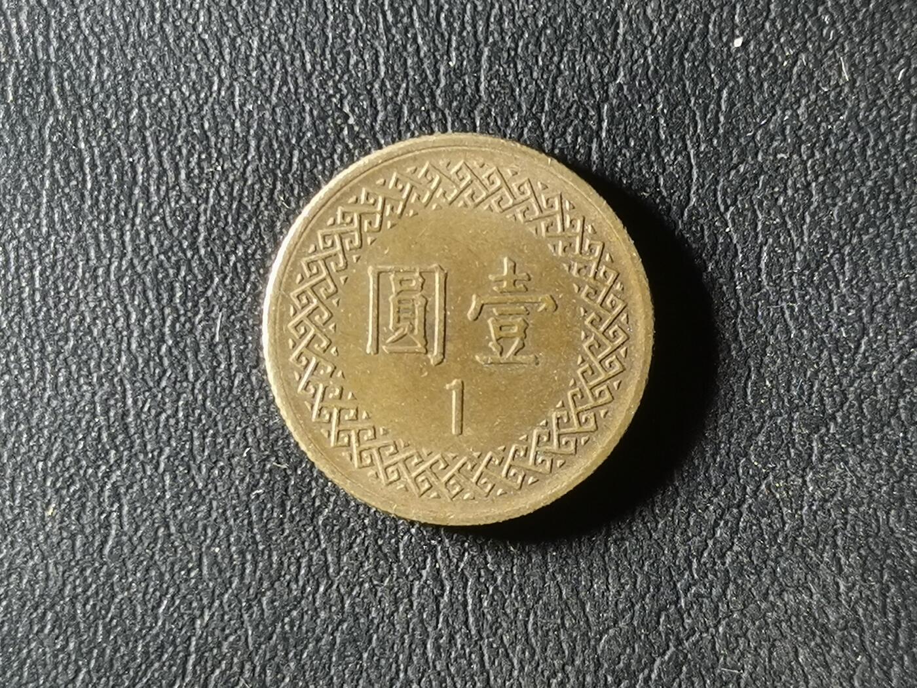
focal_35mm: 82
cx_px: 458
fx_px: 2172
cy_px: 344
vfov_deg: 18.0
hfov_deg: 23.8
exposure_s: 1/469
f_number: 1.8
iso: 50
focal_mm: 4.75
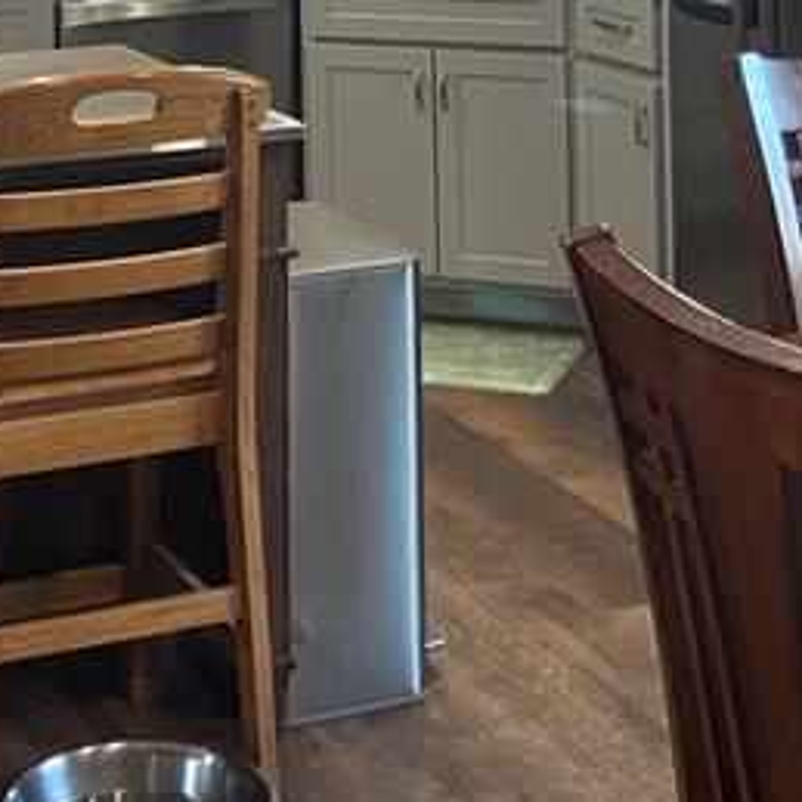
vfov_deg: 17.5
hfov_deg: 19.0
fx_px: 2385
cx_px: 276
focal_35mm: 91
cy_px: -322
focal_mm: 4.25
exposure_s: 1/60
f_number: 1.8
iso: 160
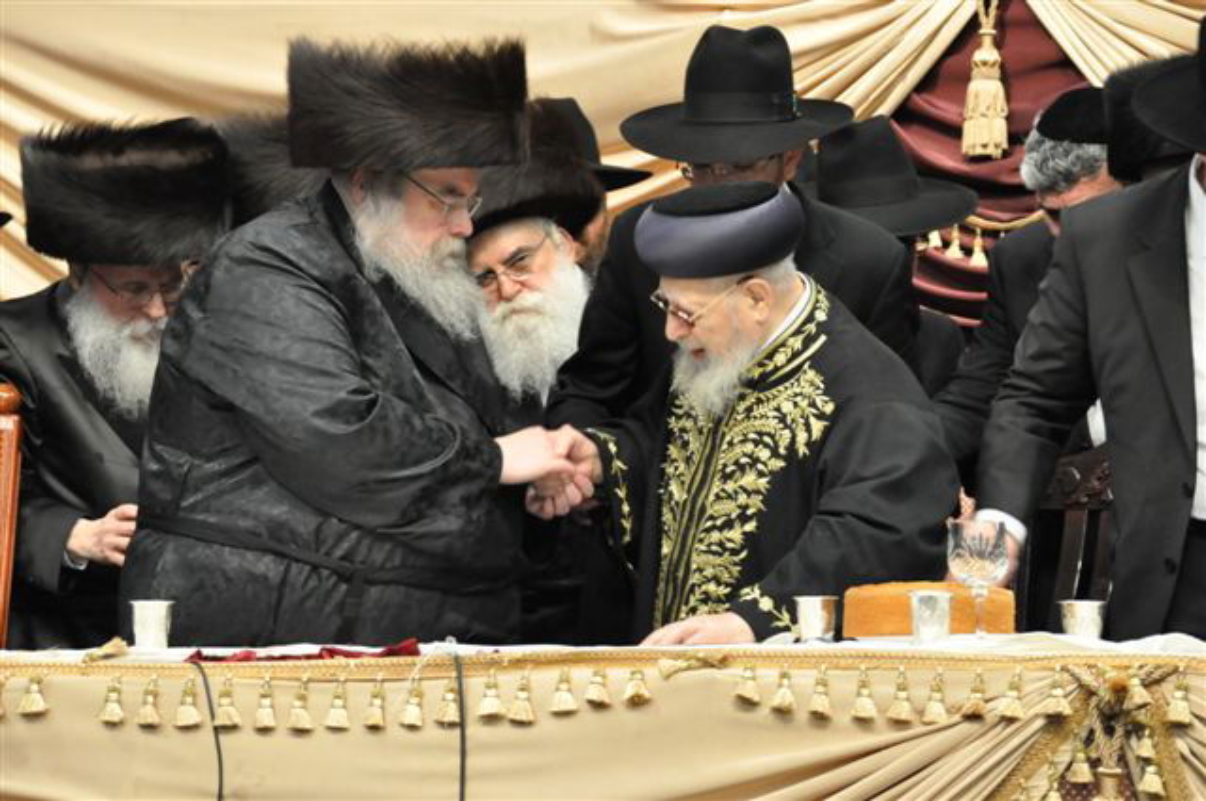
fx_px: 5019
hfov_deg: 13.7
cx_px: 603
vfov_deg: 9.1
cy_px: 400
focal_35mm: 150
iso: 3200
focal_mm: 100
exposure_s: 1/60
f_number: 5.6
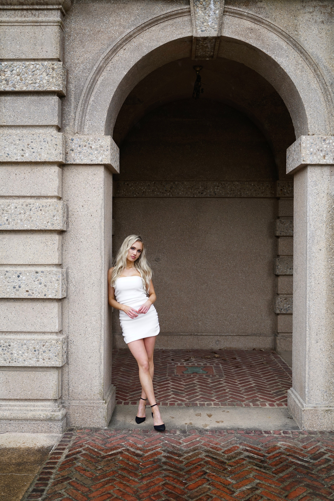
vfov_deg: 54.4
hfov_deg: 37.9
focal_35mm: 35
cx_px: 167
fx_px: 487
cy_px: 250
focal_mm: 35
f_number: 2.8
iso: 400
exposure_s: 1/500
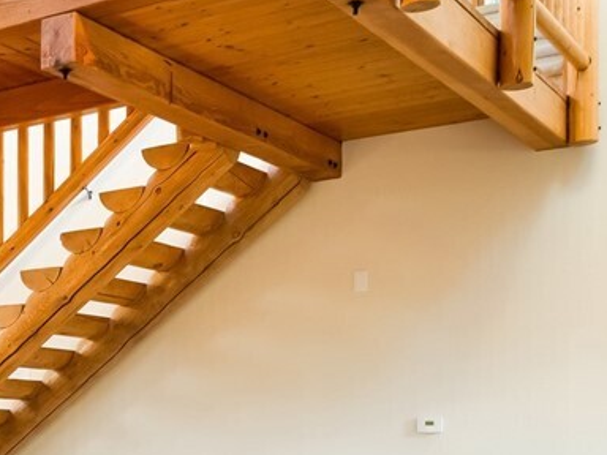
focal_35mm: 70
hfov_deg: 23.6
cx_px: -234
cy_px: 422
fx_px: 1230
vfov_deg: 20.5
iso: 400
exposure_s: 1/125
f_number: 9
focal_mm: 16.5
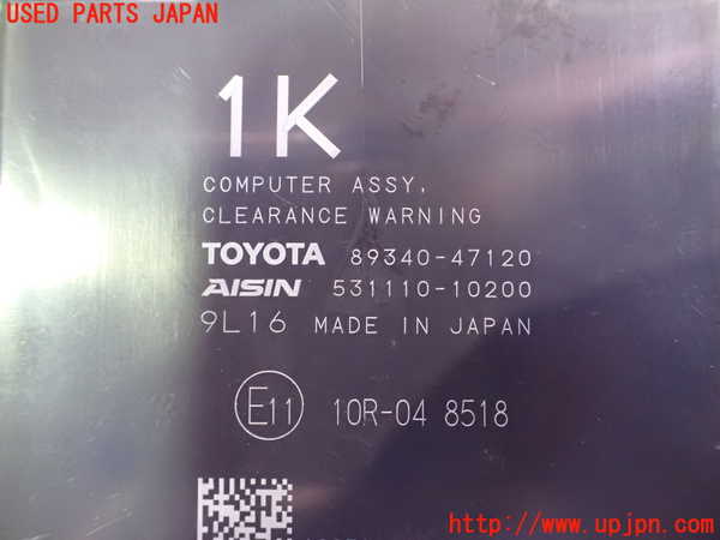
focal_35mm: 30
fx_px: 624
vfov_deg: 46.8
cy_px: 270
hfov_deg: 60.0
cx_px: 360
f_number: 2.3
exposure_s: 1/25
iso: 1600
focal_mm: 5.4
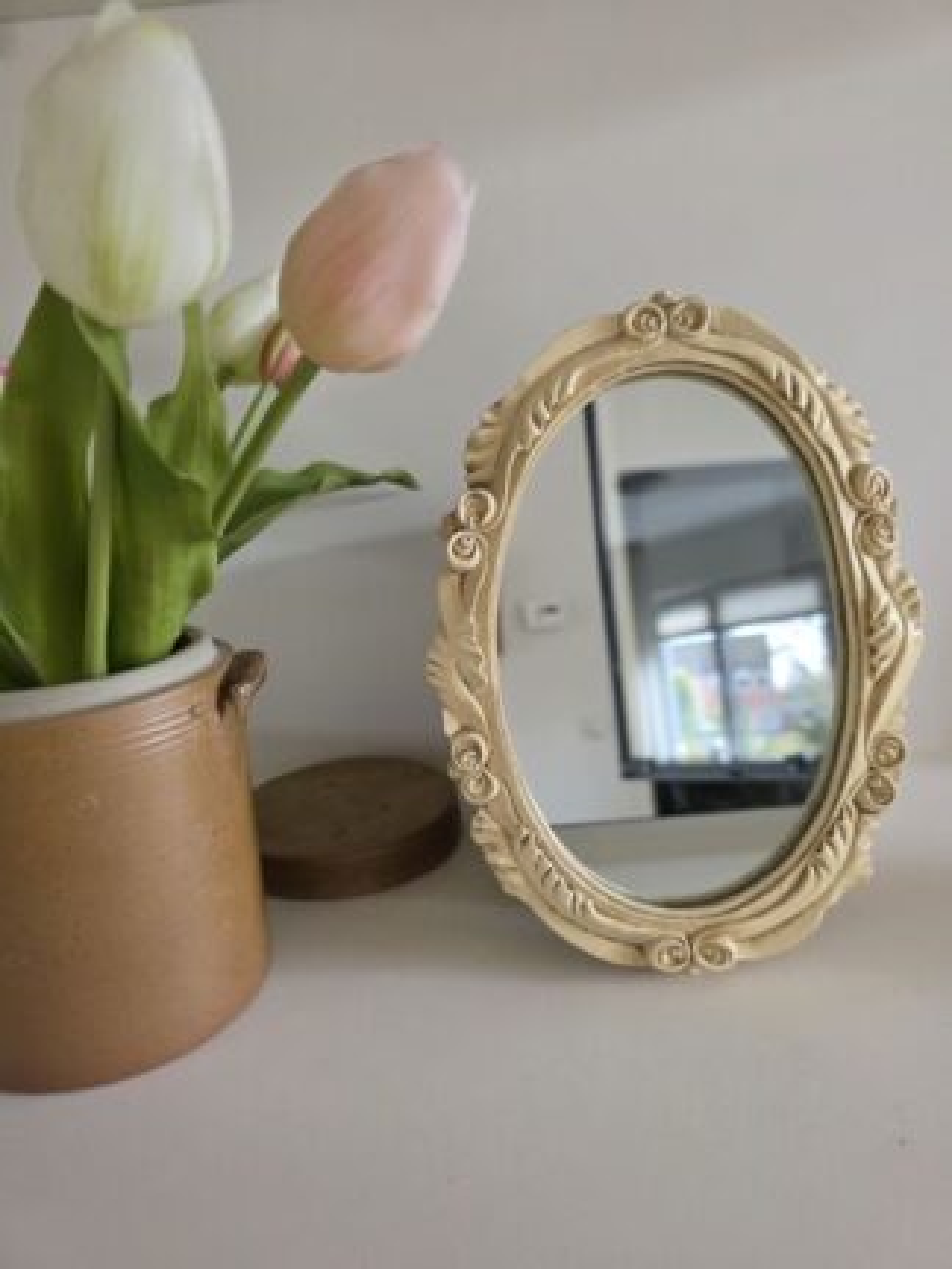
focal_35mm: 23
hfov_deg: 58.9
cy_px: 634
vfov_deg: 73.9
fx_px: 843
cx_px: 476
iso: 640
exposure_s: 1/120
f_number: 1.7
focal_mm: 6.3
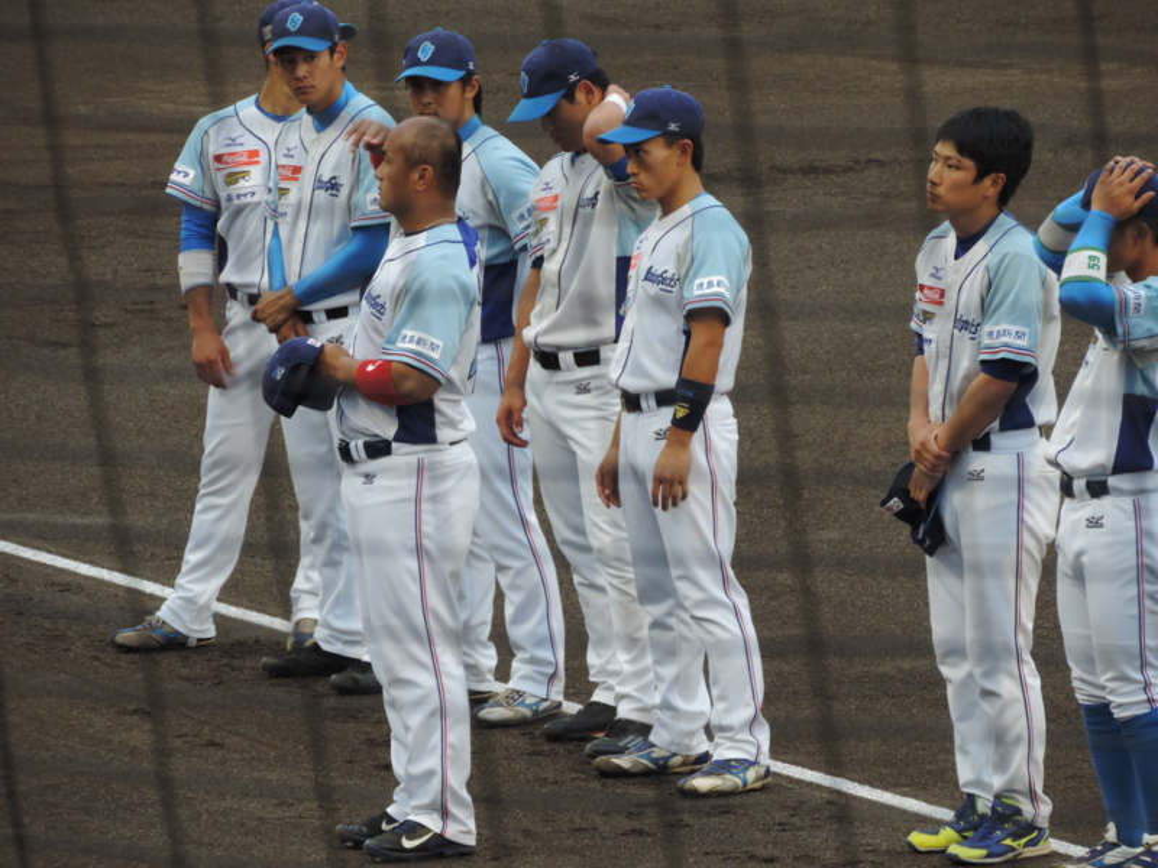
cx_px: 579
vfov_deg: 3.2
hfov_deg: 4.2
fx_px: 15723
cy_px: 434
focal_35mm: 470
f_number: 4.9
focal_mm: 83.8
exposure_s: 1/100
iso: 400
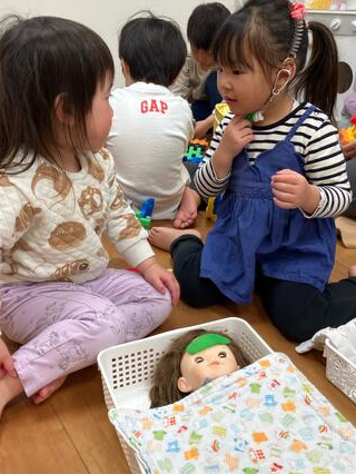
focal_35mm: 35
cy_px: 212
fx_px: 479
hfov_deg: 40.7
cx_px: 162
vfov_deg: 52.5
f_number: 1.8
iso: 64
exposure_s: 1/121
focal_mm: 3.99
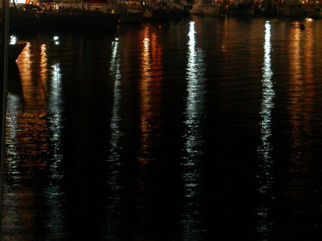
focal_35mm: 268
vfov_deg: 5.5
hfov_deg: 7.4
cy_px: 80
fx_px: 2493
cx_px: 271
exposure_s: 1
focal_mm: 32
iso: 400
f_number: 5.1
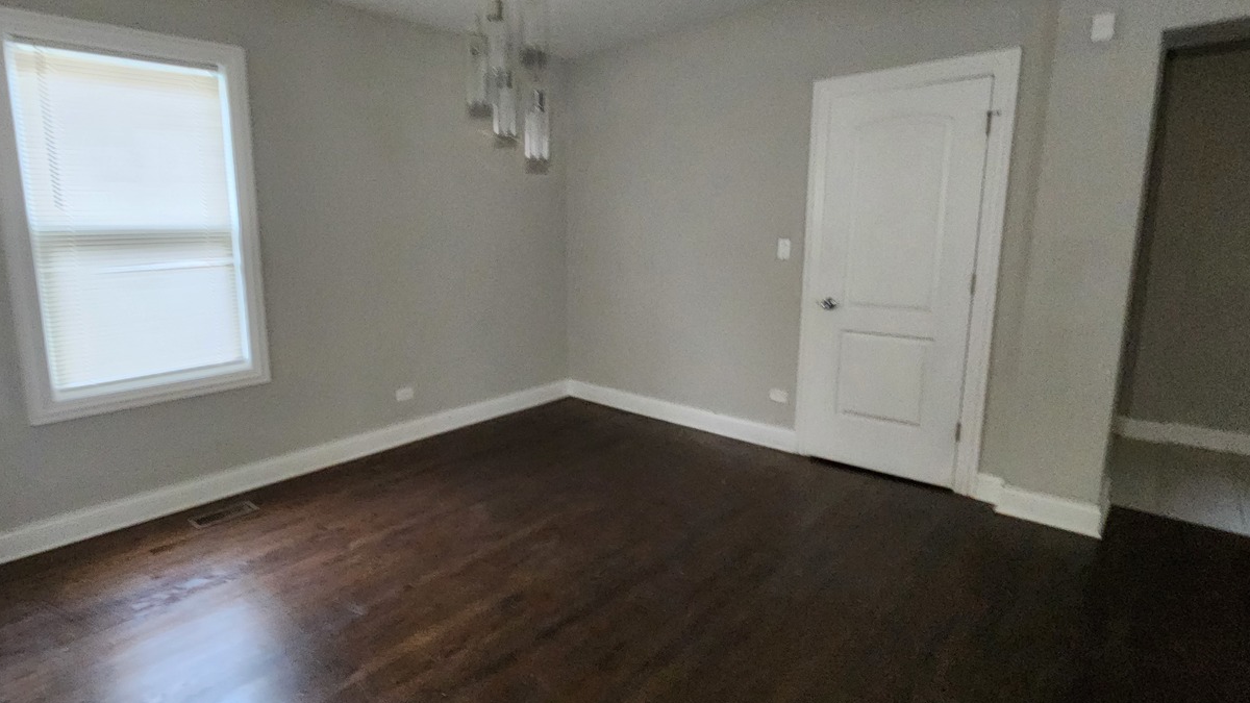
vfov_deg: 63.9
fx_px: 563
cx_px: 532
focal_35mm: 17
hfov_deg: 95.2
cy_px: 328
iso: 500
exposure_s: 1/30
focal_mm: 2.2
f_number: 2.2
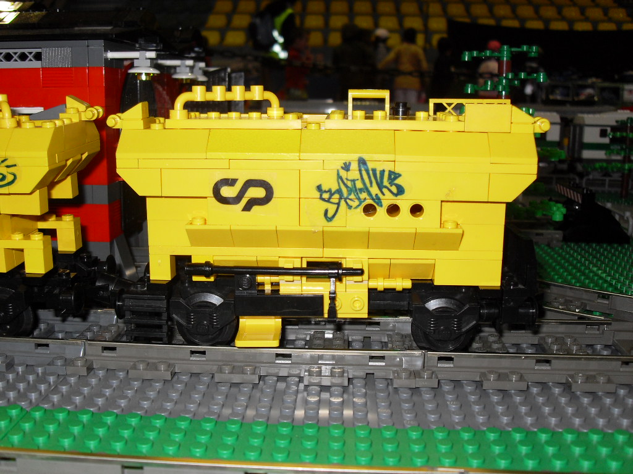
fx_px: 677
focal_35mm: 37
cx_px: 316
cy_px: 237
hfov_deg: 50.1
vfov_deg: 38.7
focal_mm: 6.3
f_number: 2.8
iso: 100
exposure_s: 1/45
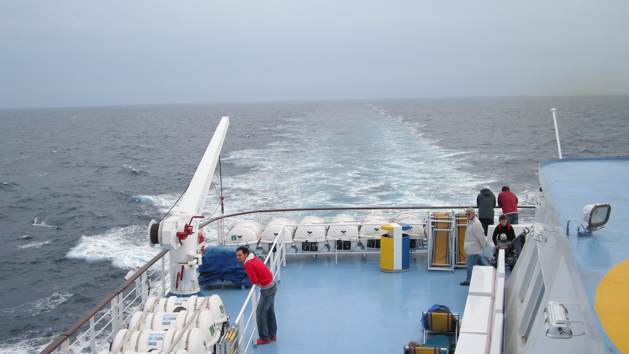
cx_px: 313
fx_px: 684
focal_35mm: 41
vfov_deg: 29.0
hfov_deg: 49.4
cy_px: 178
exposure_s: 1/591
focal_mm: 7.9
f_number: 2.8
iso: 64
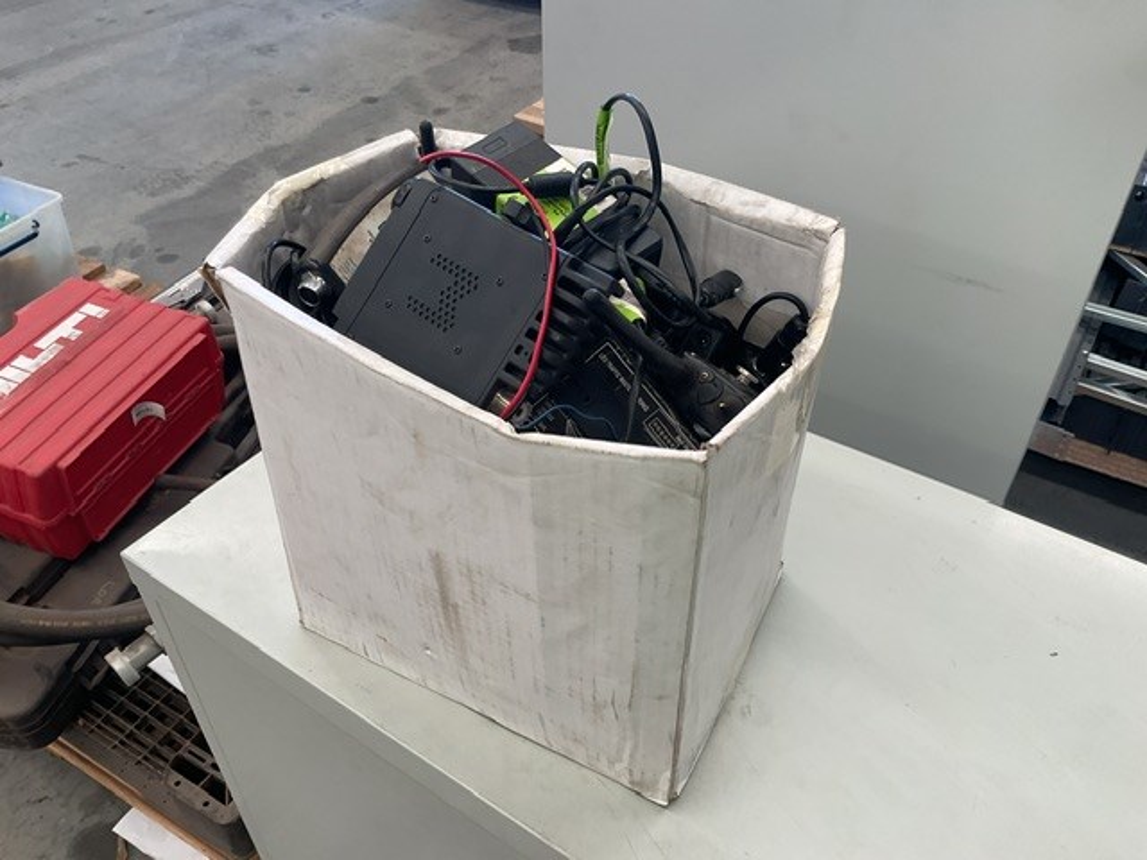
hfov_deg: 61.7
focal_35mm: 29
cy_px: 430
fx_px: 961
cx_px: 574
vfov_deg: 48.2
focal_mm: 3
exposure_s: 1/120
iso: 50
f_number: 1.8
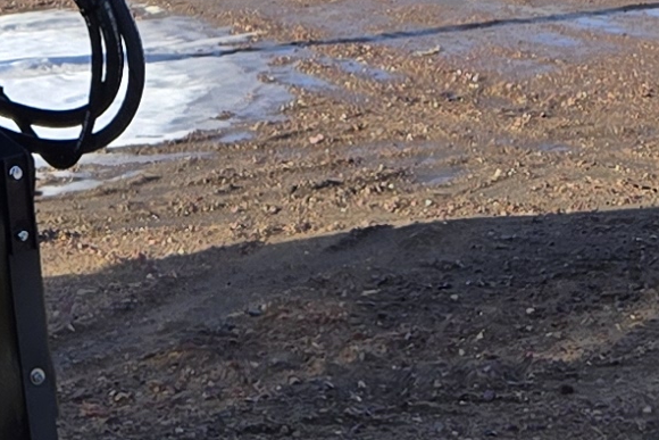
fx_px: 3021
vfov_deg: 7.5
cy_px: -799
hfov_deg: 12.4
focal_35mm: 165
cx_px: 175
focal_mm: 5.4
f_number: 1.8
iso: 25
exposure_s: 1/1157
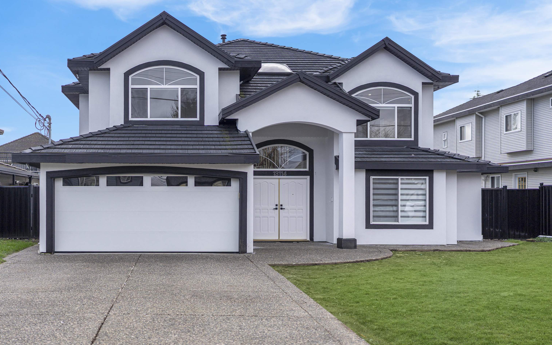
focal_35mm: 36
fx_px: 542
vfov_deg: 35.3
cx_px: 274
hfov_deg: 54.0
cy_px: 180
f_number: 1.4
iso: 100
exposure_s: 1/8000
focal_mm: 35
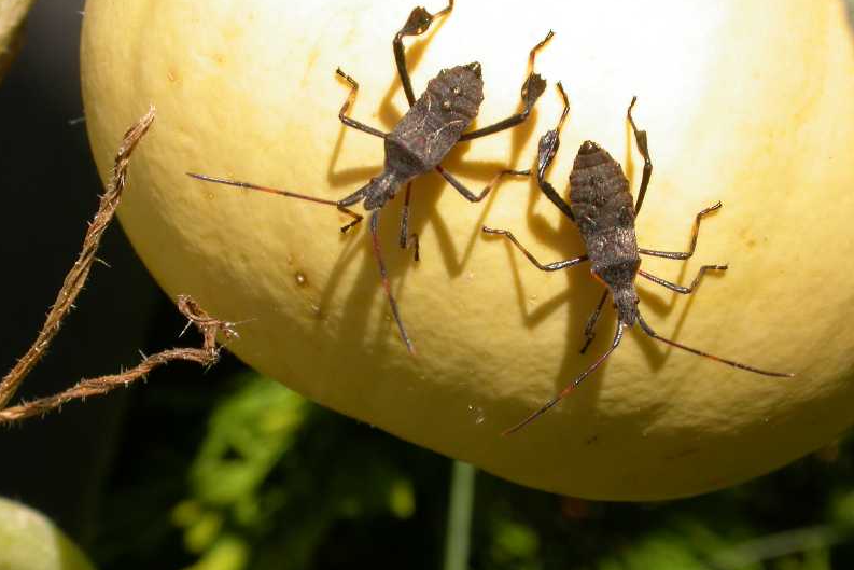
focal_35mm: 129
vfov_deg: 10.6
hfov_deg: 15.9
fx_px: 3061
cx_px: 424
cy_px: 282
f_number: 9
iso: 100
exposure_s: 1/215
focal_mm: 25.5
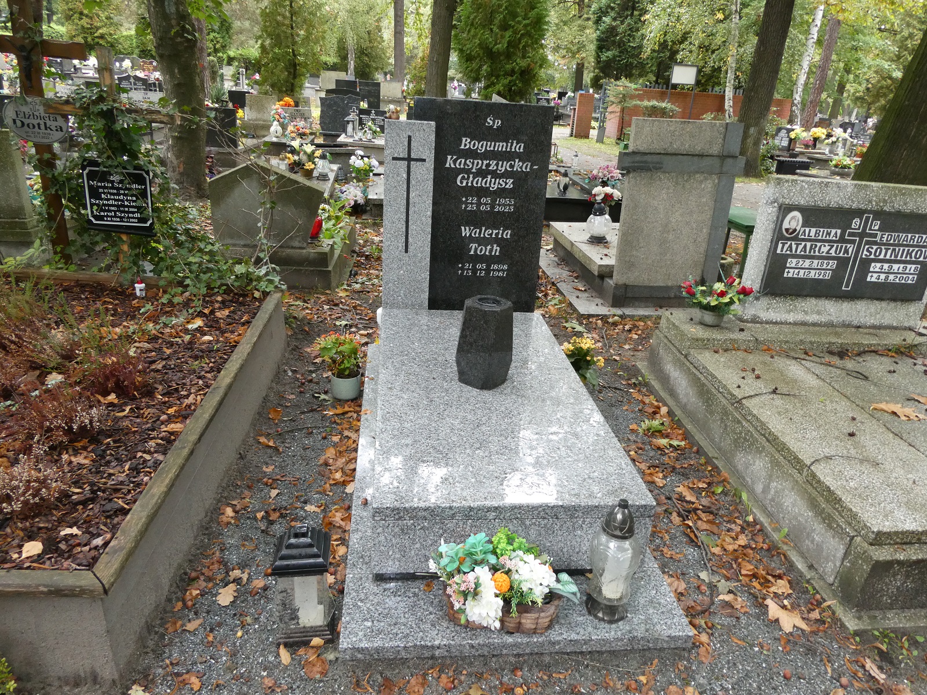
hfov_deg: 71.6
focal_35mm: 24
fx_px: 643
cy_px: 348
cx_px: 464
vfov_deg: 56.8
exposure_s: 1/60
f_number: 3.3
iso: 320
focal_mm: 4.3
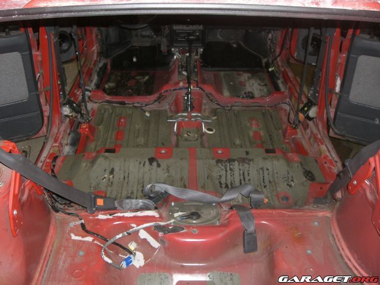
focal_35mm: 38
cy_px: 142
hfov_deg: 49.0
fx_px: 417
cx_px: 190
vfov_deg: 37.7
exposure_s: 1/60
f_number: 2.7
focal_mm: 6.2
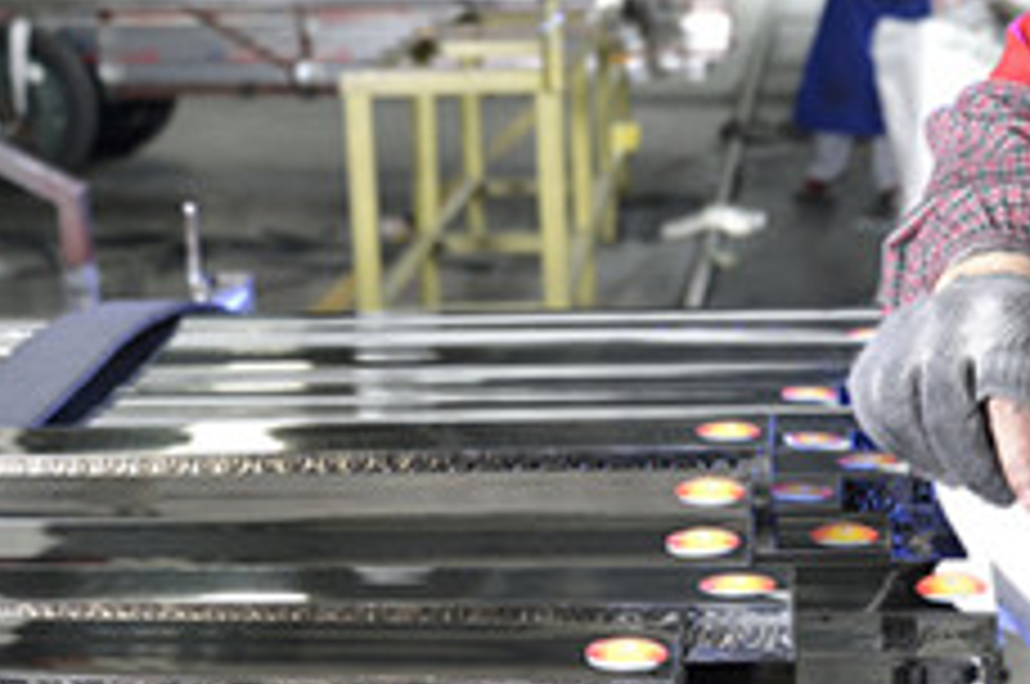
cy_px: 135
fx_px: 1800
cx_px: 697
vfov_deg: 21.2
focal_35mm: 63
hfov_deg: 31.6
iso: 500
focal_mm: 24
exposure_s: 1/80
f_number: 3.5
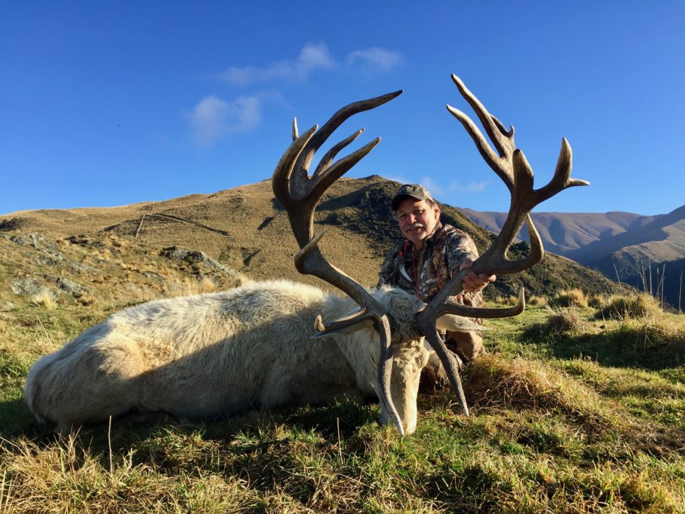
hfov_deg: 61.7
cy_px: 257
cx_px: 342
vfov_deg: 48.2
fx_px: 574
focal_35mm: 29
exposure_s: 1/989
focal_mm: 4.15
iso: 32
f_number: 2.2
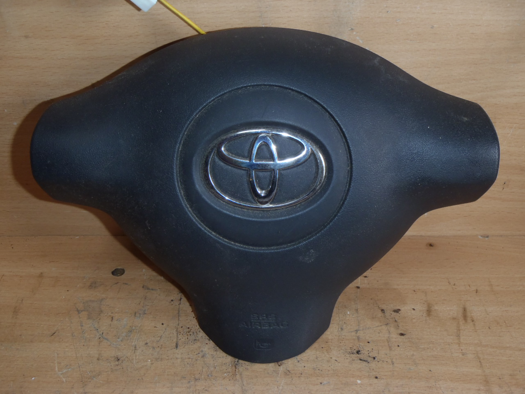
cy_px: 197
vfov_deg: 37.7
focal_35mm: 38
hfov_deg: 49.0
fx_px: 576
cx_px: 262
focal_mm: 6.83
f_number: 4.6
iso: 100
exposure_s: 1/40
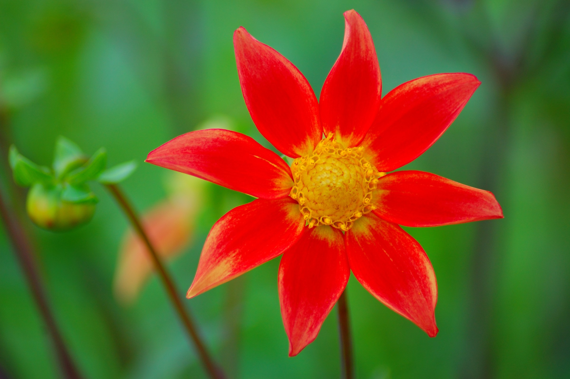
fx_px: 4626
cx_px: 285
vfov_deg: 4.7
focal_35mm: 292
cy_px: 190
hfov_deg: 7.1
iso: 200
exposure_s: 1/250
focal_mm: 195
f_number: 4.8
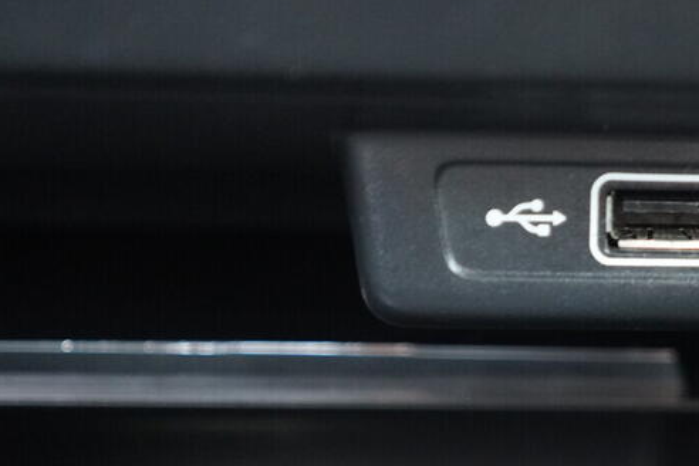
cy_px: 292
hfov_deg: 26.2
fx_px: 1456
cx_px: 609
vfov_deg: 18.2
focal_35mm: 75
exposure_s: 1/40
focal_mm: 24
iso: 3200
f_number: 2.8
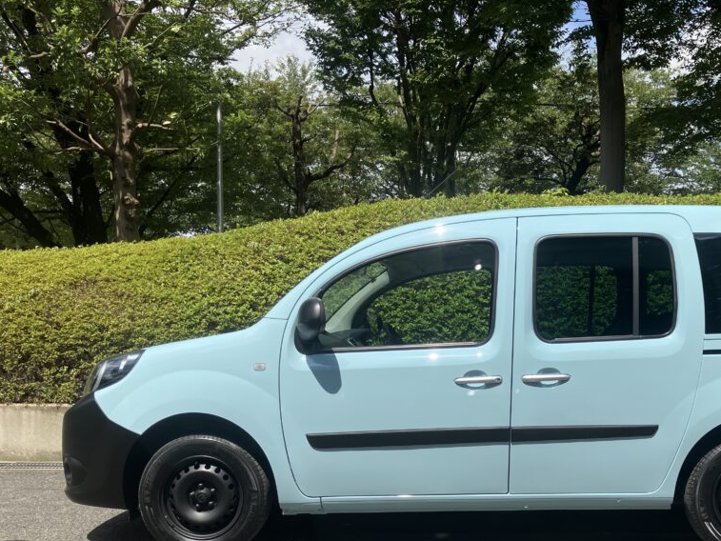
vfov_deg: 38.3
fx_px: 771
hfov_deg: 49.4
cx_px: 472
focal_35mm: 37
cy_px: 353
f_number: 1.8
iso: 32
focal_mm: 3.99
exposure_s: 1/2024
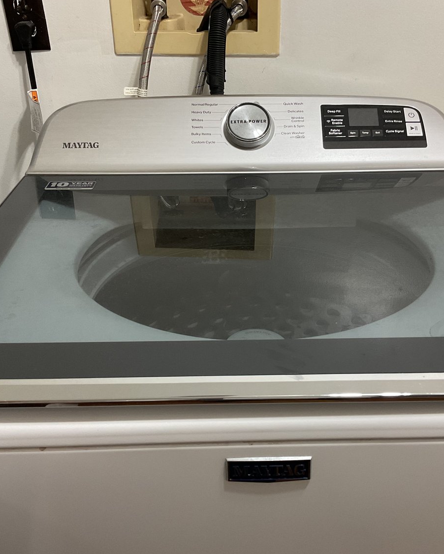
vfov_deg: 47.9
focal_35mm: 38
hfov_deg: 39.1
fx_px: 624
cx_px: 242
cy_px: 277
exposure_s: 1/60
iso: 100
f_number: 1.8
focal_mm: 3
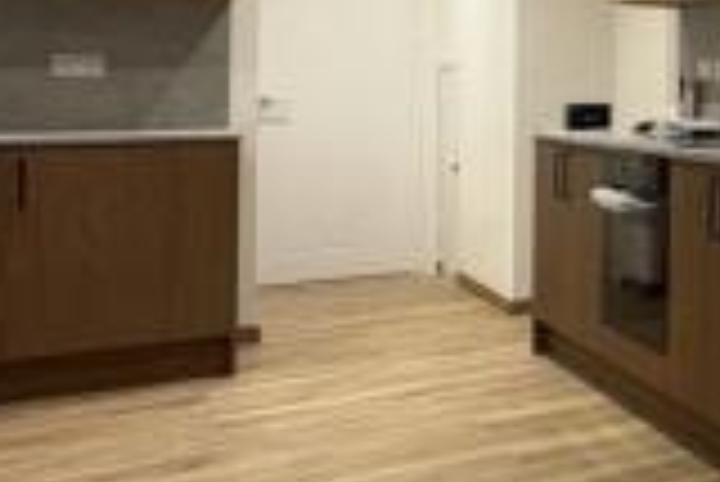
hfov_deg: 27.0
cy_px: 79
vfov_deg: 25.0
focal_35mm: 53
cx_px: 1069
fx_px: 1061
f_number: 2.2
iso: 200
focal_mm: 2.22
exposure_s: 1/50
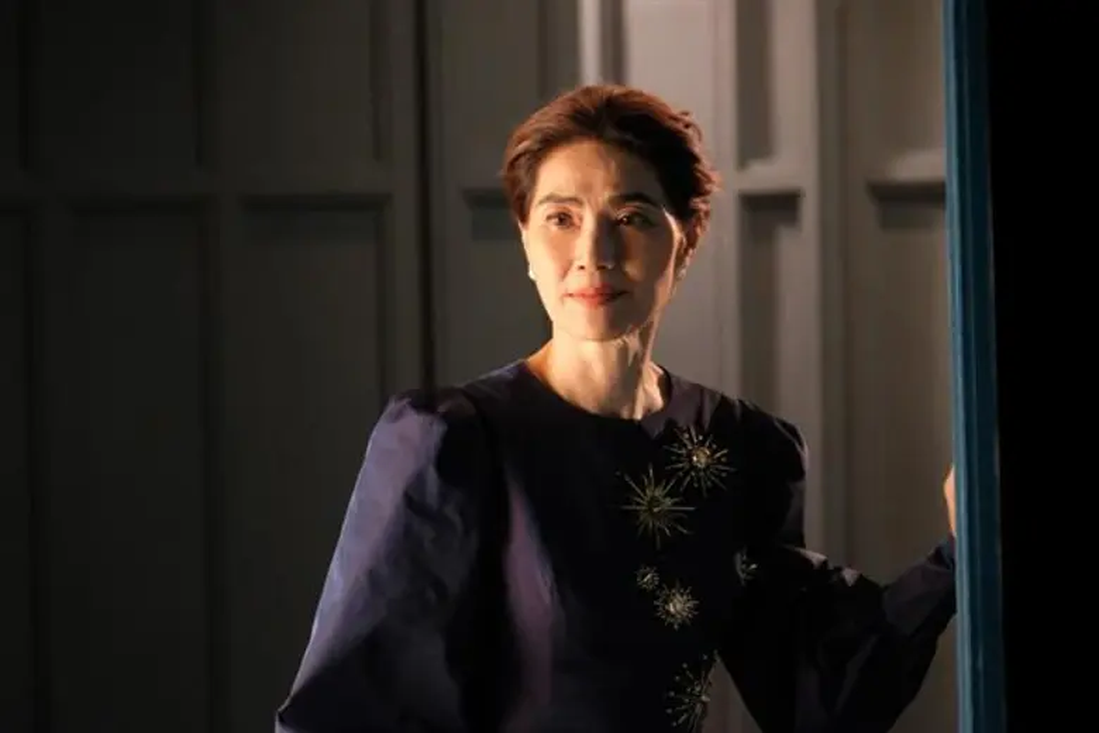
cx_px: 550
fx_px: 4762
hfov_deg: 13.2
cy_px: 366
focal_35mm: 156
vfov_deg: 8.8
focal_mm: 104.2
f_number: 5.6
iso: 10000
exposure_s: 1/100
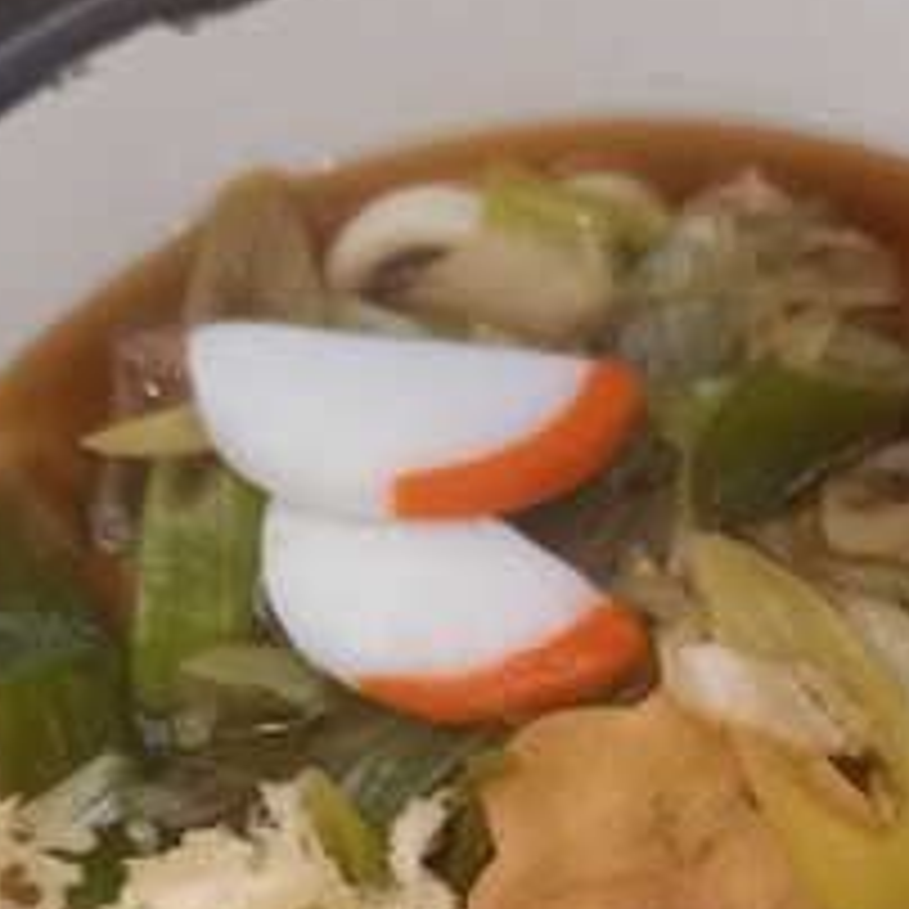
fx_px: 2080
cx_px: 576
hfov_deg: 24.6
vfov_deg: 23.9
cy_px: 828
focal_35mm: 70
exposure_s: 1/25
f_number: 1.8
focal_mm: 4.65
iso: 500
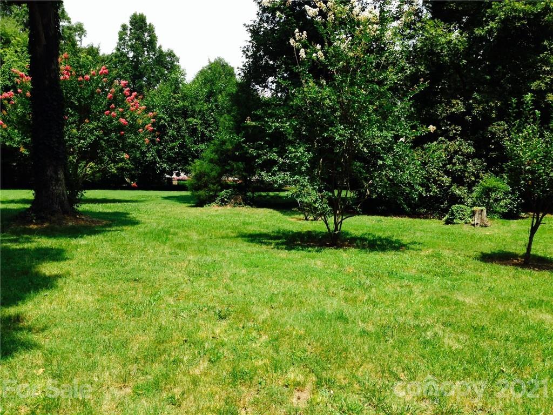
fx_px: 527
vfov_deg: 42.9
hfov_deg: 55.4
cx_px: 276
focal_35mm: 33
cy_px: 208
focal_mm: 4.12
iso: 50
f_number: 2.4
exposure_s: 1/735
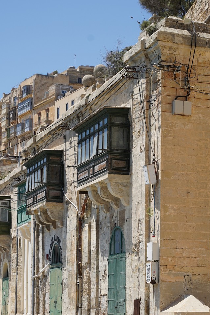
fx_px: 674
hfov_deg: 17.7
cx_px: 121
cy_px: 183
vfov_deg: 26.3
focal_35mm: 77
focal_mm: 61
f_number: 7.1
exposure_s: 1/500
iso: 100
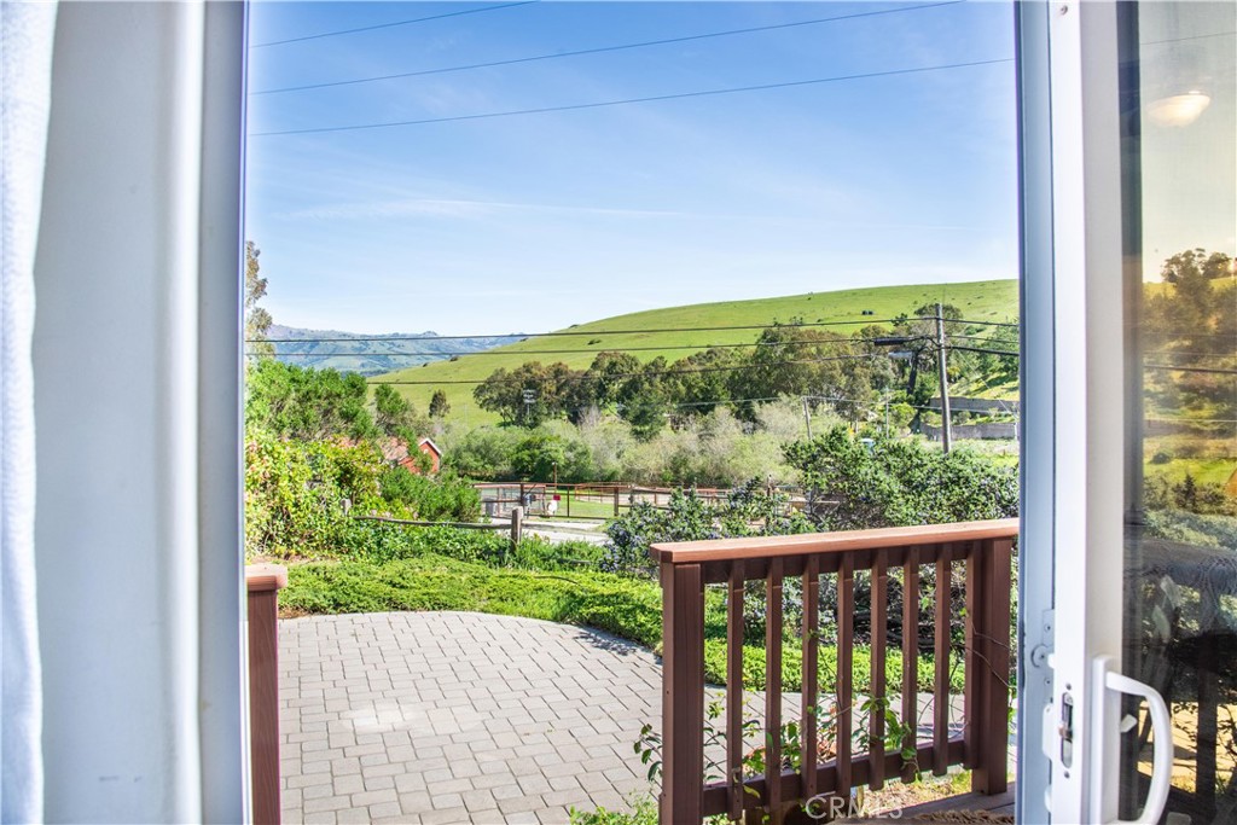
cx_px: 618
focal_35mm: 24
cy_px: 412
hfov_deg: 73.7
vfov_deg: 53.1
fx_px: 825
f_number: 9
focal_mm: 24
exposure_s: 1/1250
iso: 200
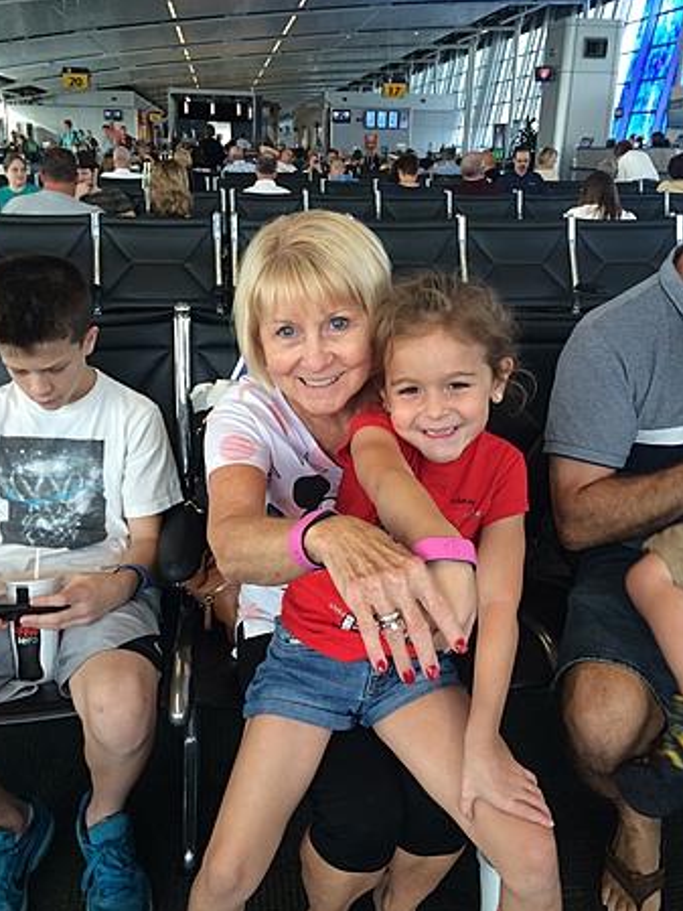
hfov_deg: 45.5
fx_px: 815
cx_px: 338
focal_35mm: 31
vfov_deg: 58.3
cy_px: 434
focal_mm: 4.15
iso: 40
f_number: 2.2
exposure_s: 1/40
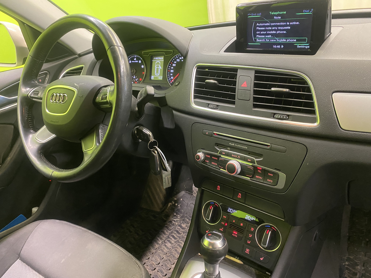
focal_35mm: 26
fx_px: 279
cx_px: 186
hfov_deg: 67.3
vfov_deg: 53.1
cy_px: 139
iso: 500
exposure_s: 1/33
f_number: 1.8
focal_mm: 4.25
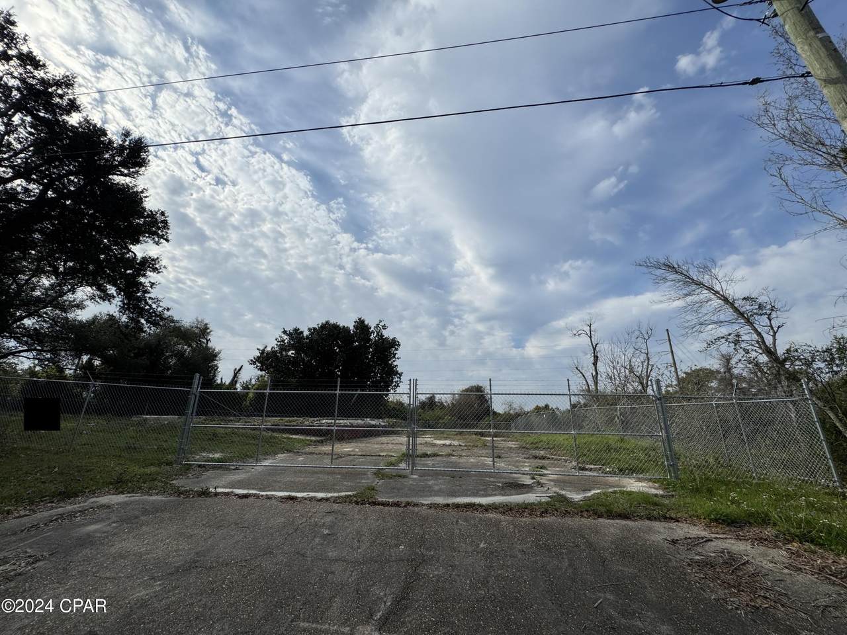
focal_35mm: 14
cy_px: 318
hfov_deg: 102.1
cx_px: 424
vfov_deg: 85.7
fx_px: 343
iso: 50
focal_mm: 2.22
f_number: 2.2
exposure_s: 1/3717
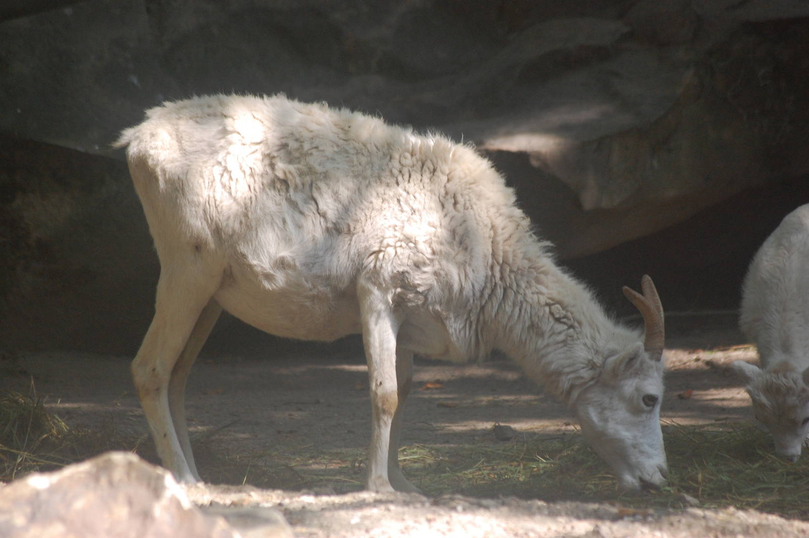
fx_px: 6736
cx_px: 404
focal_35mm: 300
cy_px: 269
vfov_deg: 4.6
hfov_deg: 6.9
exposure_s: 1/320
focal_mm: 200
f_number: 5.6
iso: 800
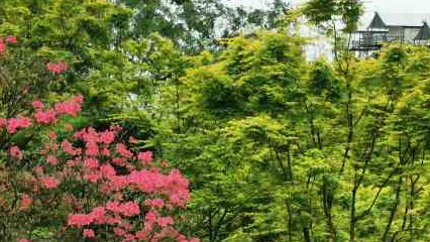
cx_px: 193
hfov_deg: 19.3
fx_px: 1266
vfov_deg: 10.9
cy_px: 173
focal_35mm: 111
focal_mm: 5.58
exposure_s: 1/833
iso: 50
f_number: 1.8
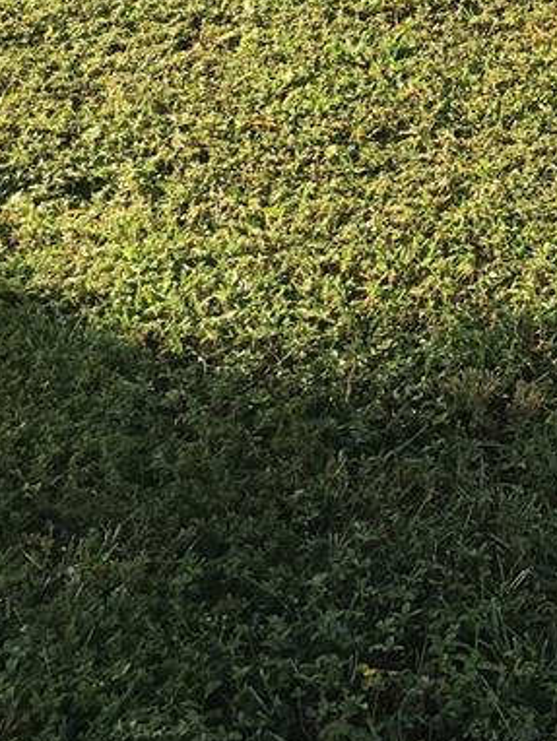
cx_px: 803
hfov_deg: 15.2
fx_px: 1950
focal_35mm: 91
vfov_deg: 19.3
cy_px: -305
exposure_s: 1/630
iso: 25
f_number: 2.2
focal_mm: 4.15
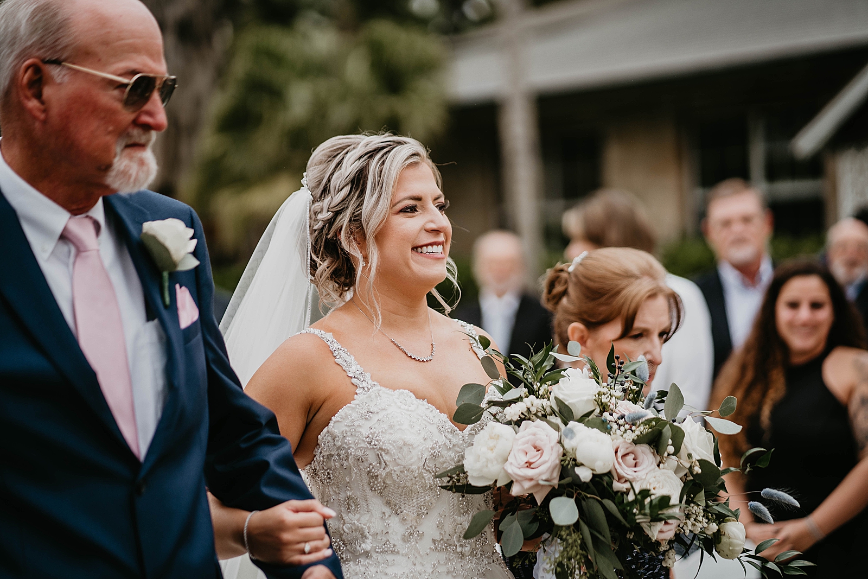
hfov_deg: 23.9
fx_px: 2049
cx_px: 434
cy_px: 290
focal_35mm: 85
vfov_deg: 16.1
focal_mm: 85
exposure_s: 1/1250
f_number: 1.8
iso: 200
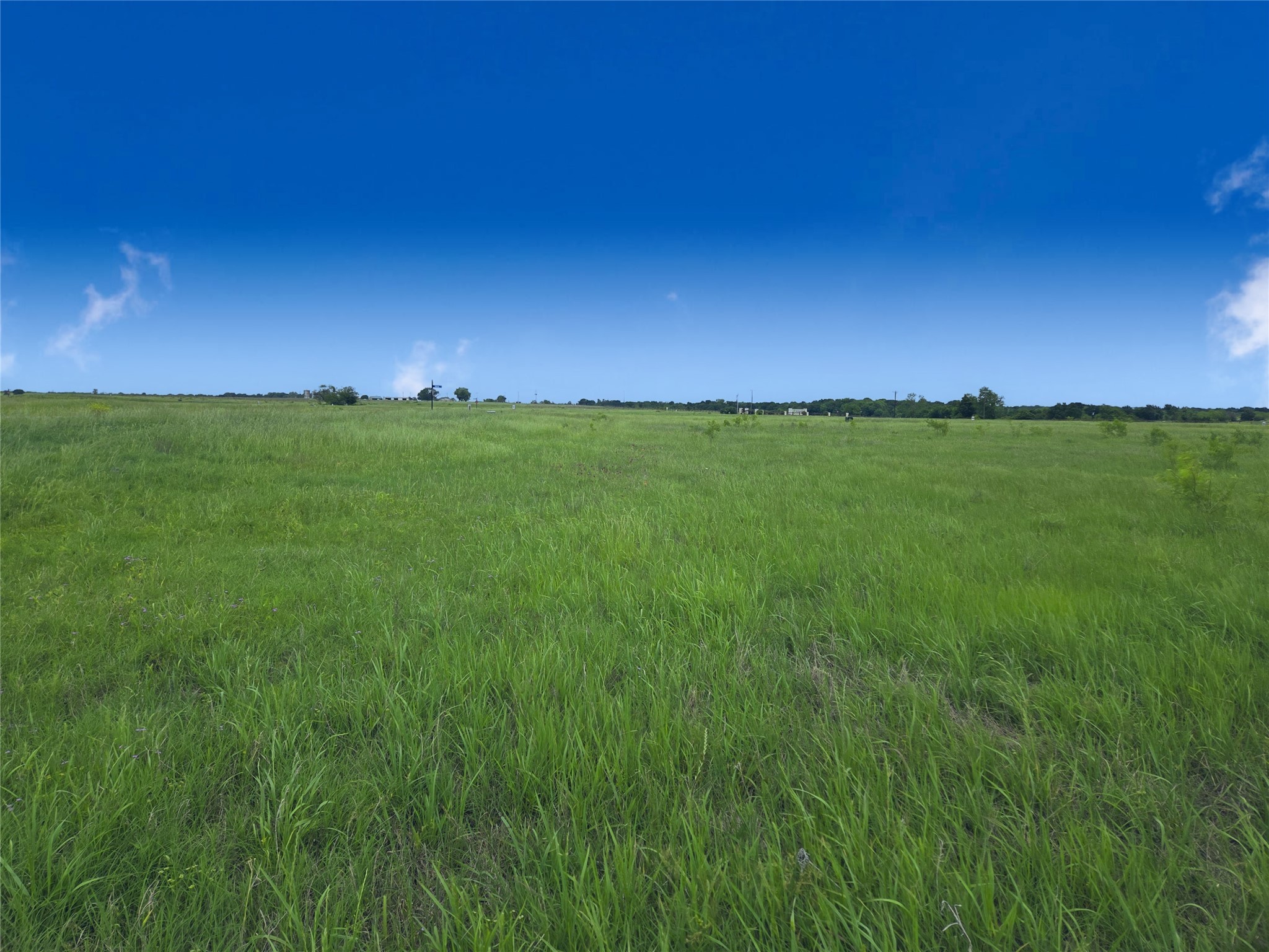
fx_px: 843
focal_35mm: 23
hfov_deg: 73.9
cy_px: 476
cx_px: 634
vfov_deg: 58.9
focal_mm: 5.4
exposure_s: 1/6618
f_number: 1.8
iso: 80
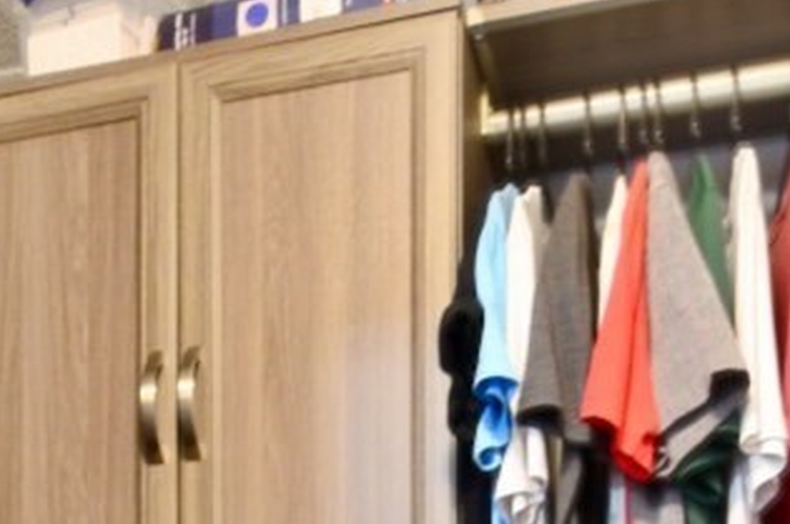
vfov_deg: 18.4
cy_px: 885
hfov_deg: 32.6
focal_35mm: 61
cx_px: 248
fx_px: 1337
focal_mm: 10
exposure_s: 1/2
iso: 1600
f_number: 8
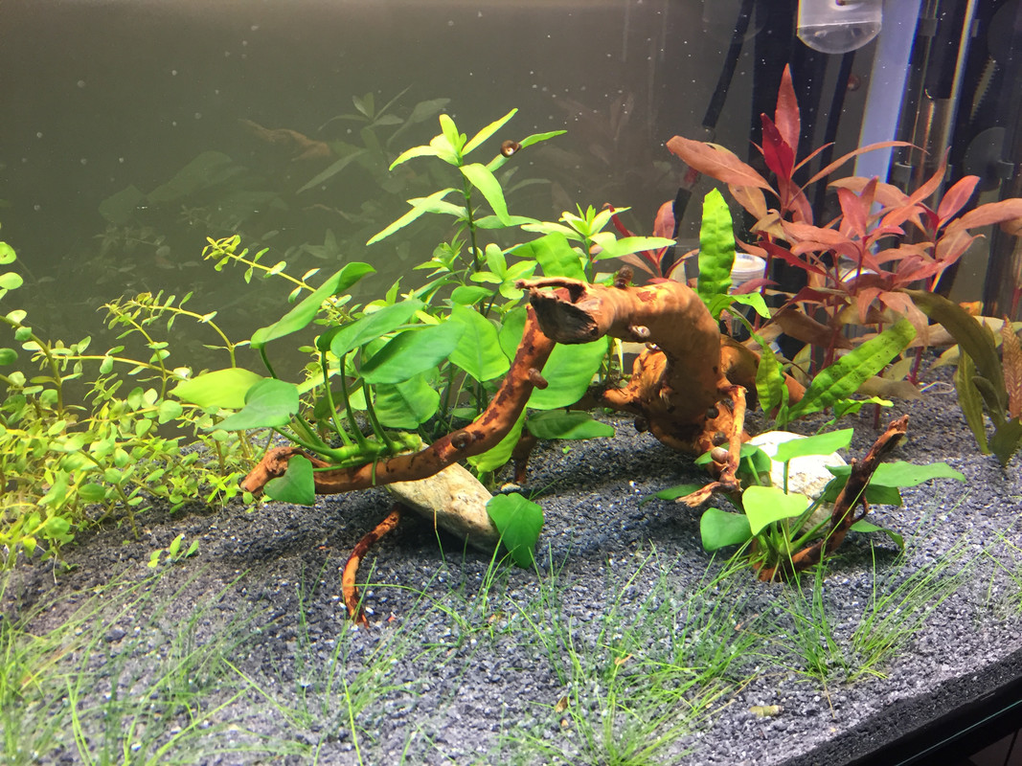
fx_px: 856
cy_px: 383
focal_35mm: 29
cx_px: 511
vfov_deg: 48.2
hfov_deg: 61.7
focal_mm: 4.15
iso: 64
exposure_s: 1/33
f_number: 2.2
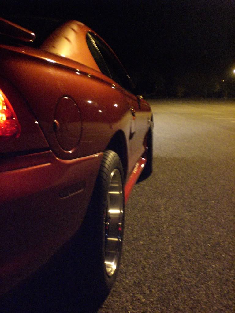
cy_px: 156
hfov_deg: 37.7
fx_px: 344
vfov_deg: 49.0
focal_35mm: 38
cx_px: 118
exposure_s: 1/15
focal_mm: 6.3
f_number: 3.1
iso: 800
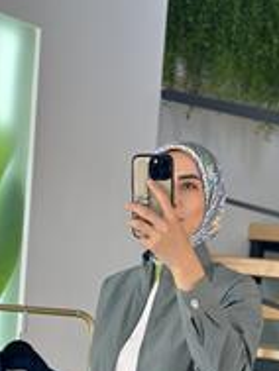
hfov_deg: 14.0
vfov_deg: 18.3
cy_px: 364
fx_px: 1127
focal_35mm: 105
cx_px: 51
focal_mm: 6.86
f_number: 1.78
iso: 80
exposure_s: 1/264
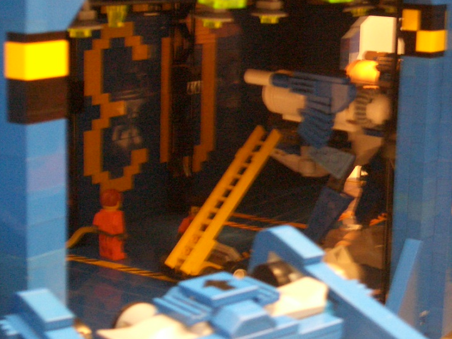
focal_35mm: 87
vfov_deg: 17.0
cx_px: 327
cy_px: 148
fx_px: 1136
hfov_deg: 22.3
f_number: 3.1
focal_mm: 8.2
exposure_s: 1/8
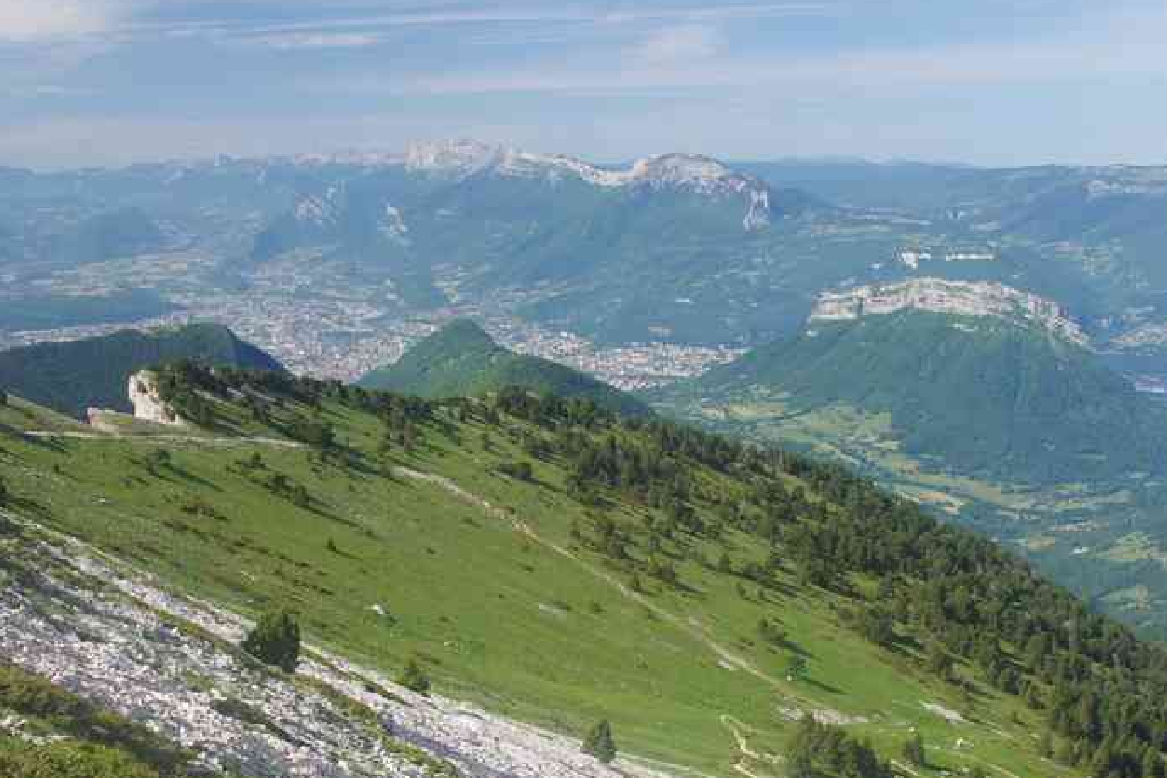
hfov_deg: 42.8
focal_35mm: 46
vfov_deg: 29.3
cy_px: 500
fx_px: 1482
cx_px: 491
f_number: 11
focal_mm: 21
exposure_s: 1/60
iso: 200
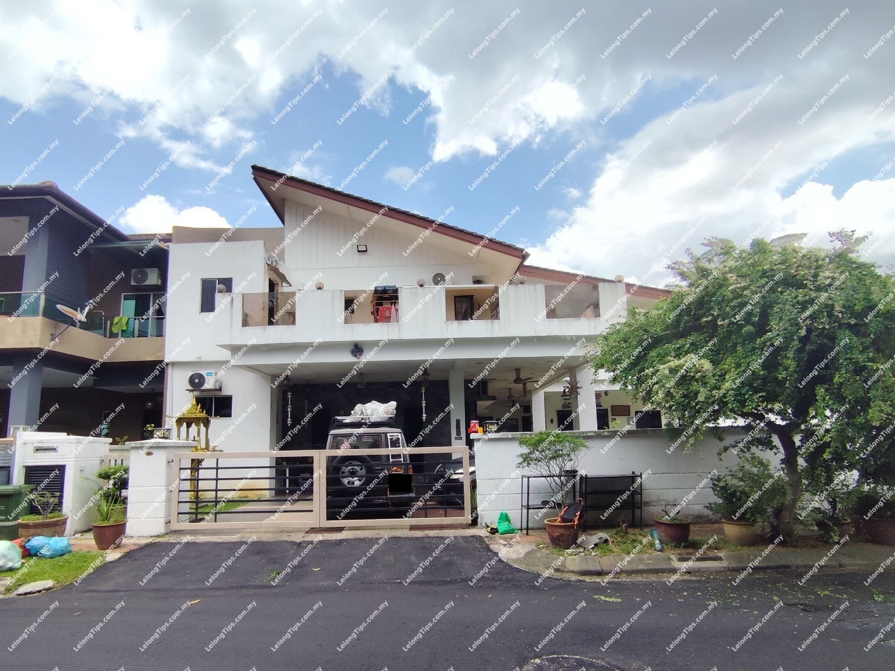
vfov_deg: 78.1
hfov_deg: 94.5
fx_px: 414
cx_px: 448
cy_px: 336
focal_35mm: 16
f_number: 2.2
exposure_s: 1/1600
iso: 50
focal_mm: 1.65
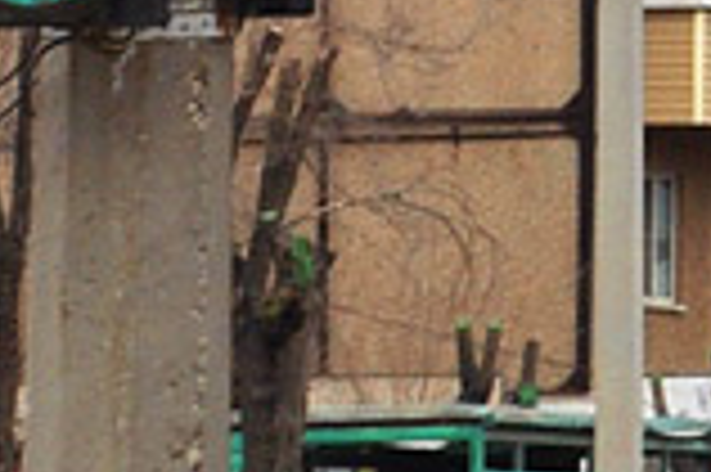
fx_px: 11680
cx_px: 2034
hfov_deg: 3.4
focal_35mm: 592
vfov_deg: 2.3
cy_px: 2
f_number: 7.1
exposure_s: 1/400
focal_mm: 52
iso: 200
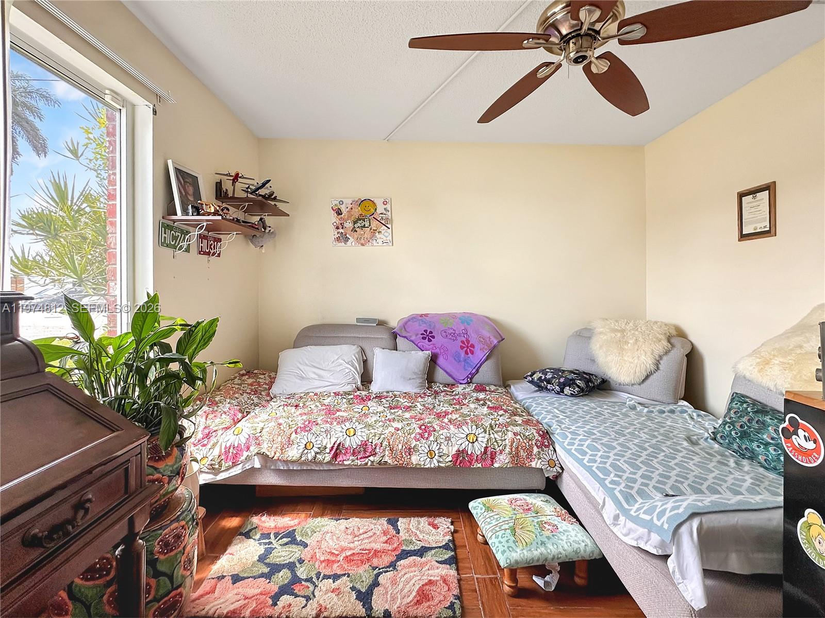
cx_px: 412
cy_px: 309
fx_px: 334
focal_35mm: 14
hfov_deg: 102.1
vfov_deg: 85.7
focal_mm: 2.22
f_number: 2.2
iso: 125
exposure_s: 1/99
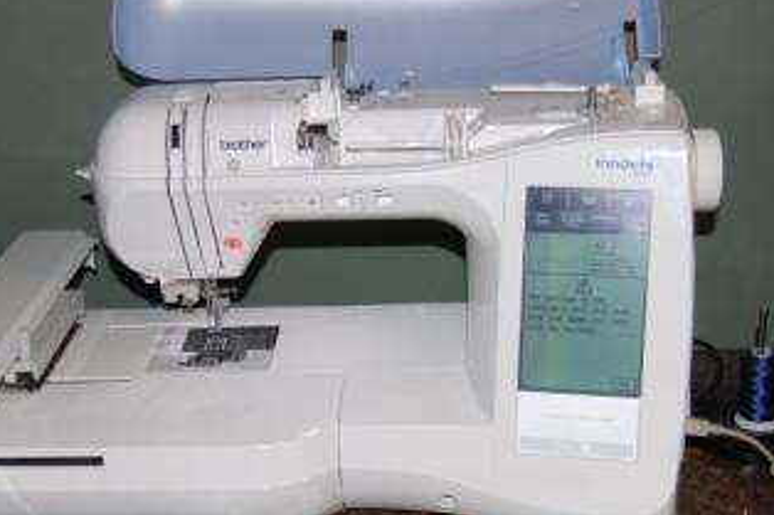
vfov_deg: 22.5
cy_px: 352
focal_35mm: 60
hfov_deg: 33.4
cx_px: 422
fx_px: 1289
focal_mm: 28
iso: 400
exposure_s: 1/60
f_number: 4.2
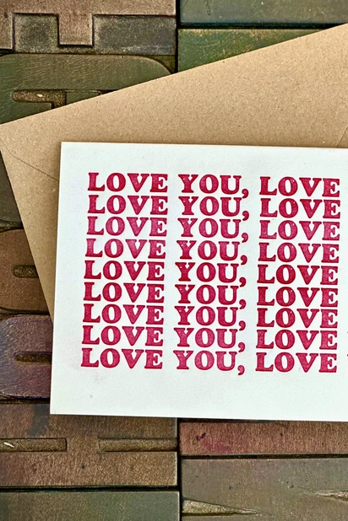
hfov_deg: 12.0
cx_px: 248
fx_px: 1653
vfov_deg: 17.9
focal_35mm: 114
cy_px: 248
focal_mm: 9
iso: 50
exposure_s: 1/121
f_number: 2.8
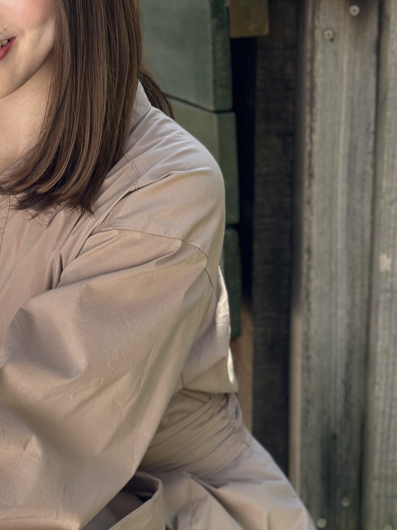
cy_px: 266
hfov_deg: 12.8
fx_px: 1728
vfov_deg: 17.4
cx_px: -65
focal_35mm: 113
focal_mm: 6.86
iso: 80
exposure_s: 1/2028
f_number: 1.78
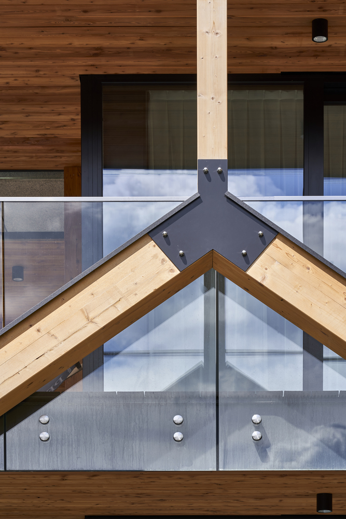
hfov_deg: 10.2
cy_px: 260
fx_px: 1945
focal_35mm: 135
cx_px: 173
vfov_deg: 15.2
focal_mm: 135
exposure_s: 1/80
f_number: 11
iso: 100
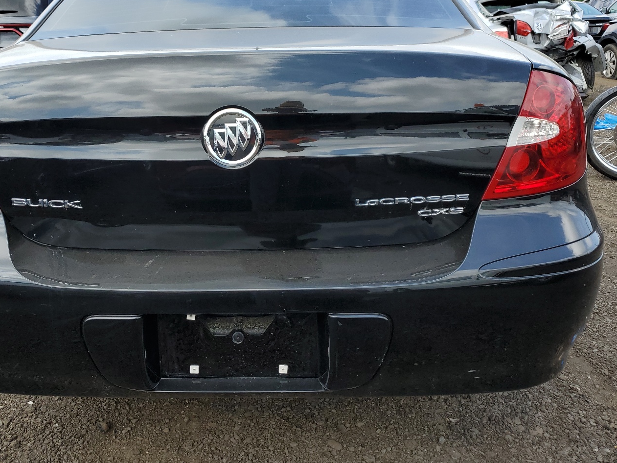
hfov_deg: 55.1
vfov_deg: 42.6
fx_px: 588
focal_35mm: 33
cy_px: 173
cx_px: 261
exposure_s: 1/1111
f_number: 1.5
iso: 50
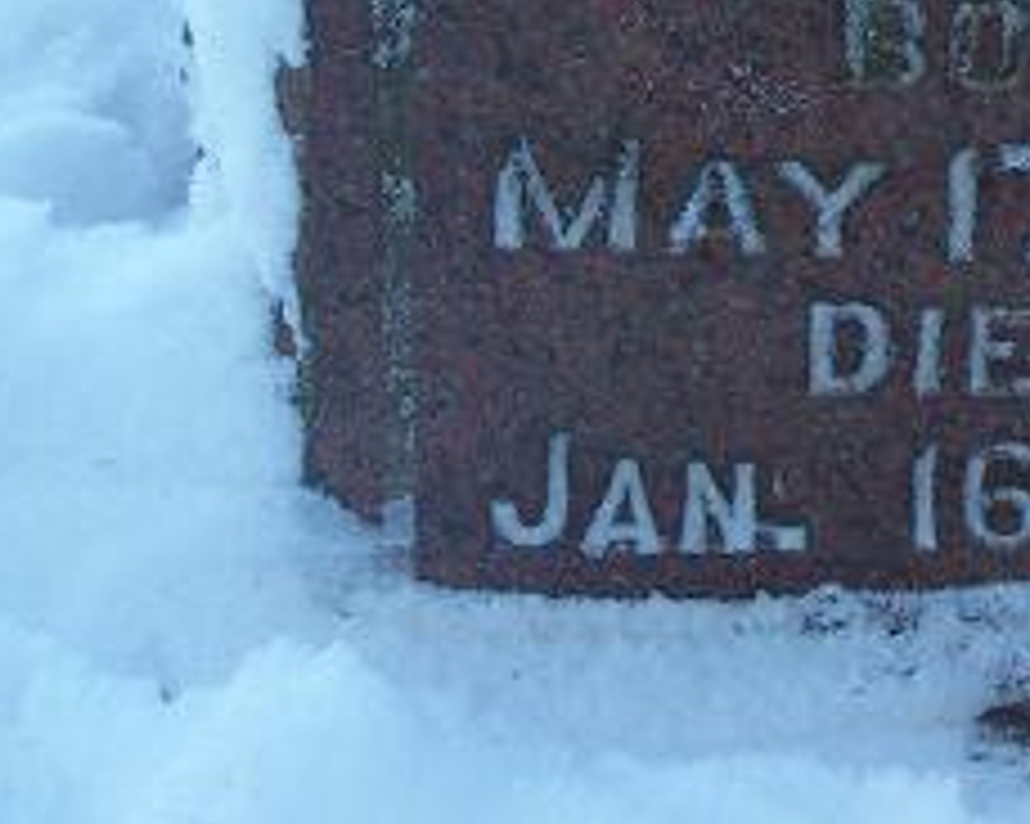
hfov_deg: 9.3
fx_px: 6277
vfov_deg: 7.5
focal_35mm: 206
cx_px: 1061
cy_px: 2
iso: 80
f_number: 3.2
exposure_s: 1/180
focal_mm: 12.4
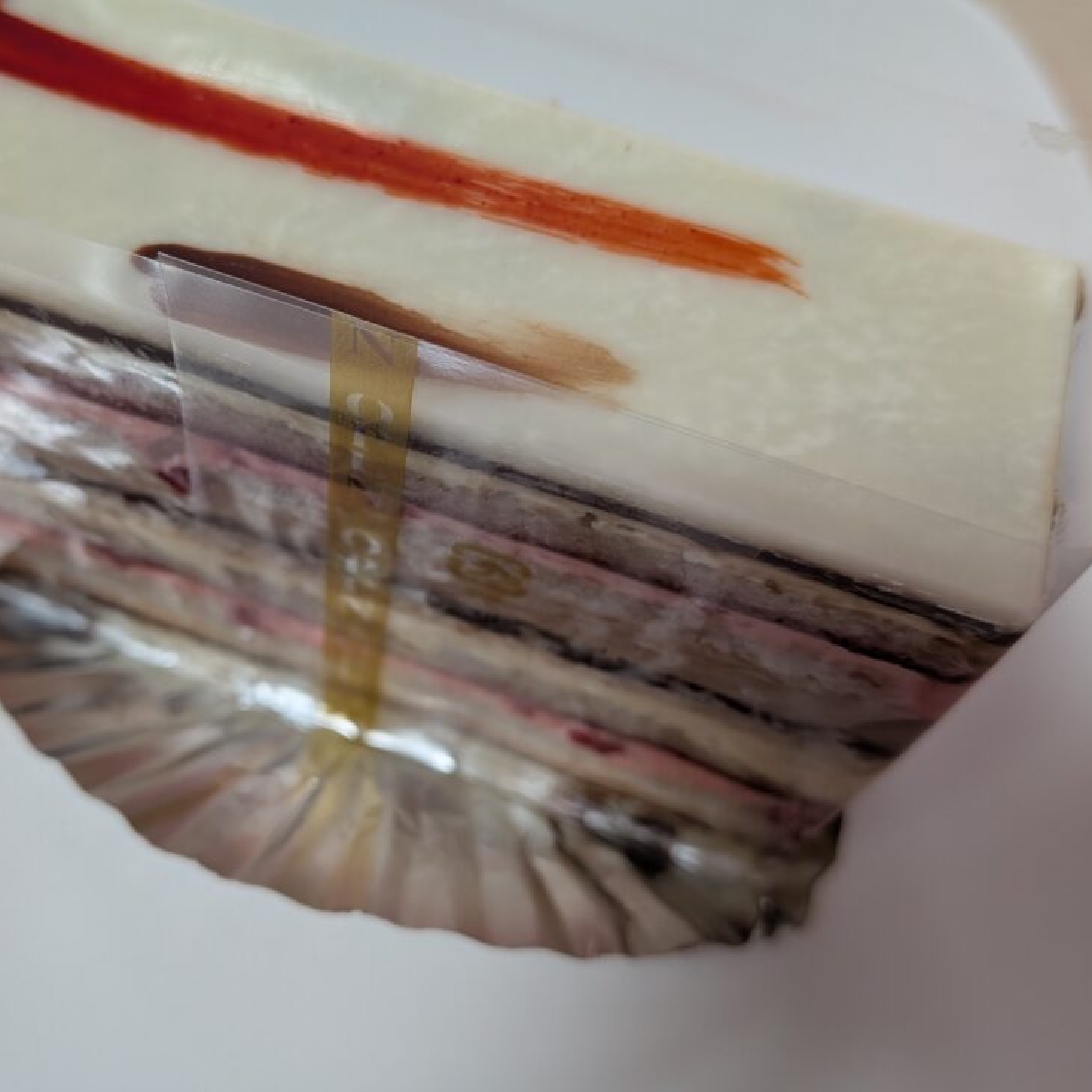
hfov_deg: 44.3
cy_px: 451
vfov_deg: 44.7
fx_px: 1321
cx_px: 370
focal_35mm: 37
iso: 107
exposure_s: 1/100
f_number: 1.7
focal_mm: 4.53
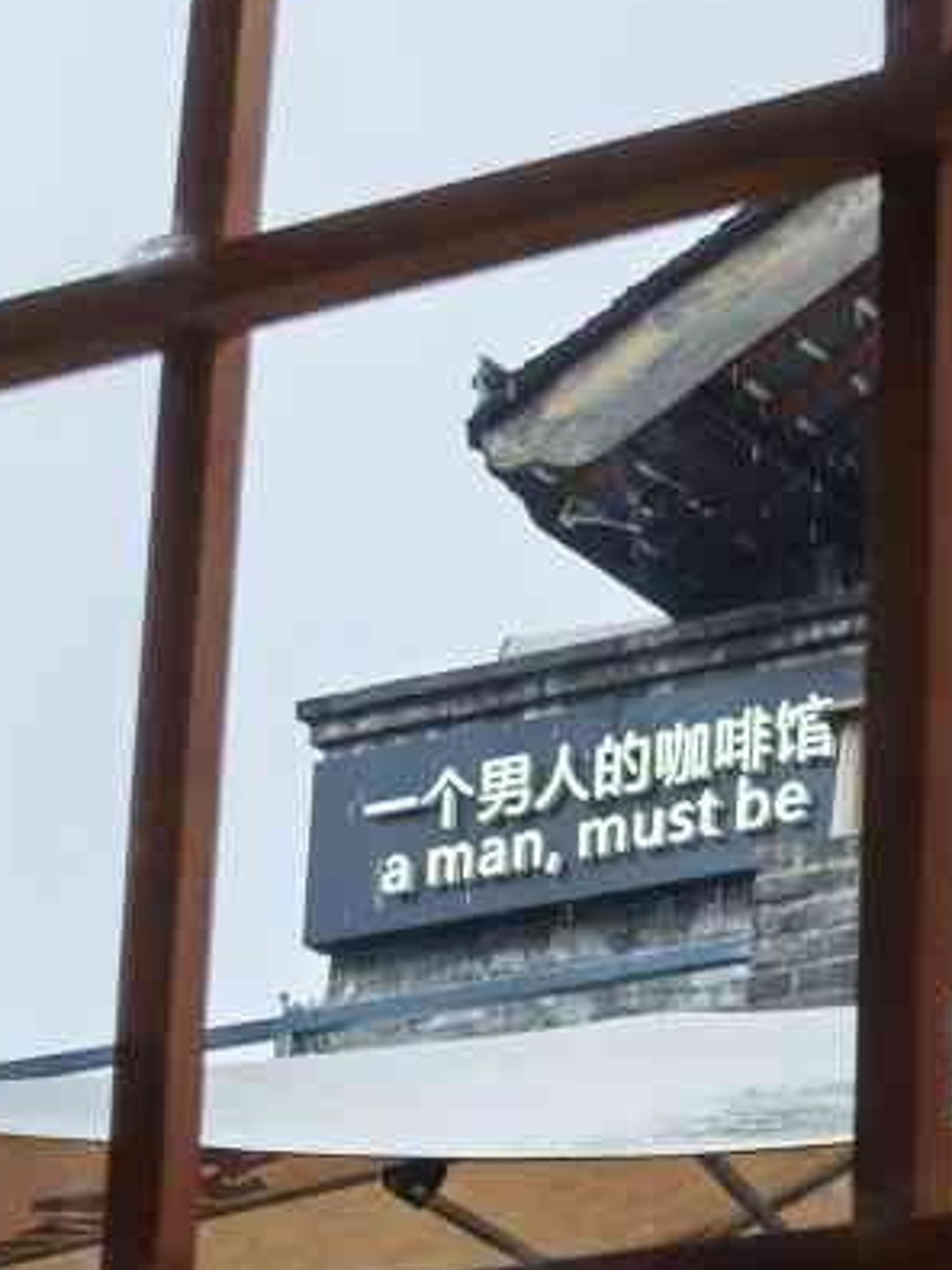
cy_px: 1194
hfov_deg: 10.8
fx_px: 5026
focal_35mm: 137
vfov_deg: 14.2
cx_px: 466
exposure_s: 1/455
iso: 50
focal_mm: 6.71
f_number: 1.9
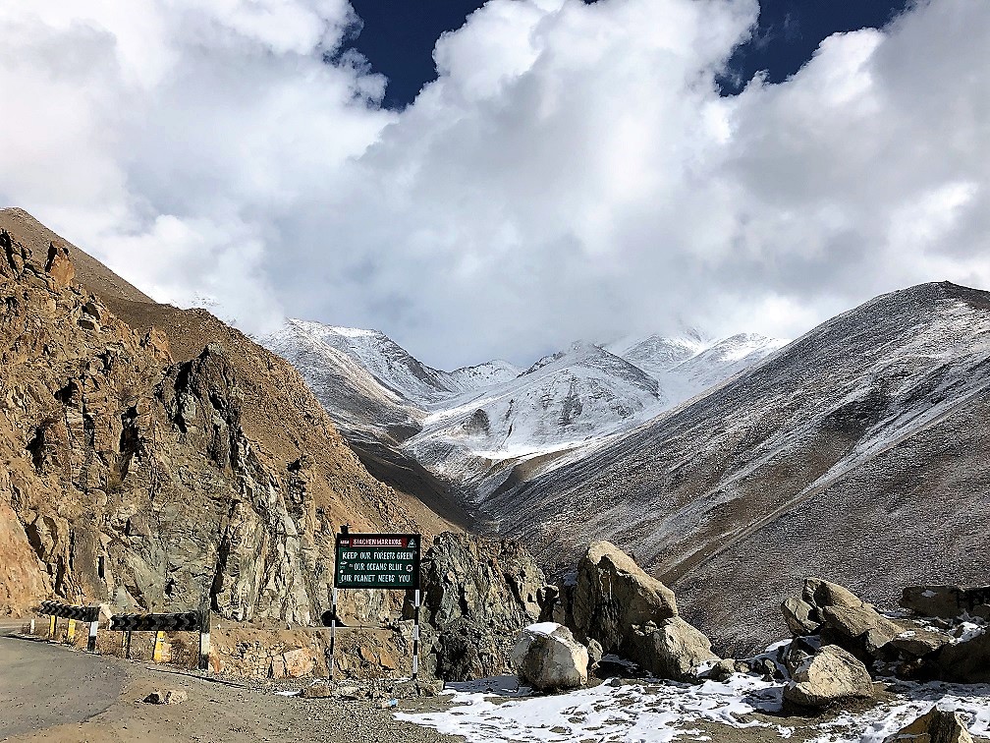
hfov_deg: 63.4
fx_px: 801
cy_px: 372
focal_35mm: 28
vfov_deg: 49.7
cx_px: 495
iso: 25
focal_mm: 3.99
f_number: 1.8
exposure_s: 1/6897
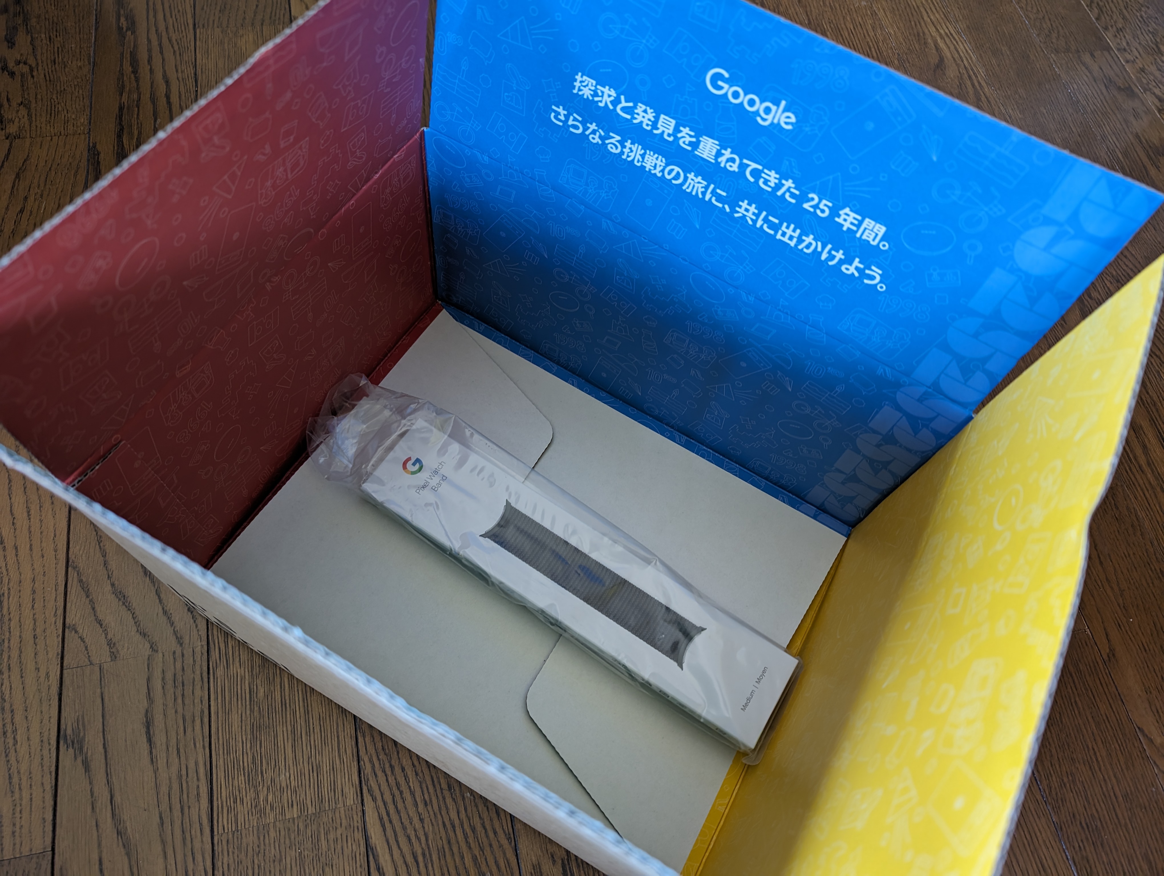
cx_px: 582
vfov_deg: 56.9
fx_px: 808
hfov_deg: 71.5
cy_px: 438
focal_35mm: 24
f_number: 1.68
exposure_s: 1/24
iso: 193
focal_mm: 6.9
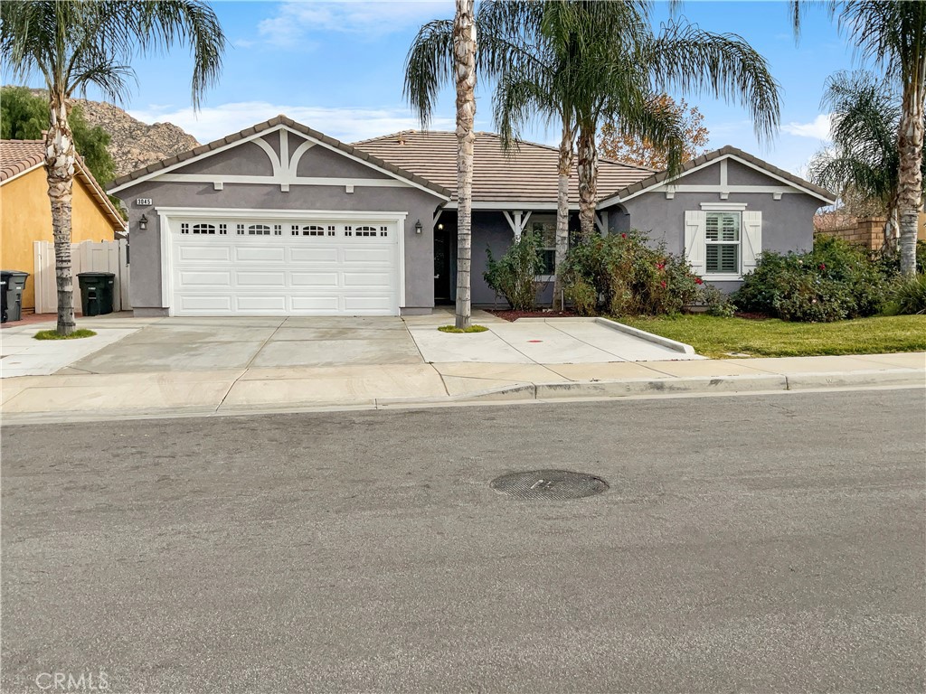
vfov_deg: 48.2
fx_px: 776
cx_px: 463
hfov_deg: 61.7
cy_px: 347
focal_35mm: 29
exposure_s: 1/1534
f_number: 1.8
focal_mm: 3
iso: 16
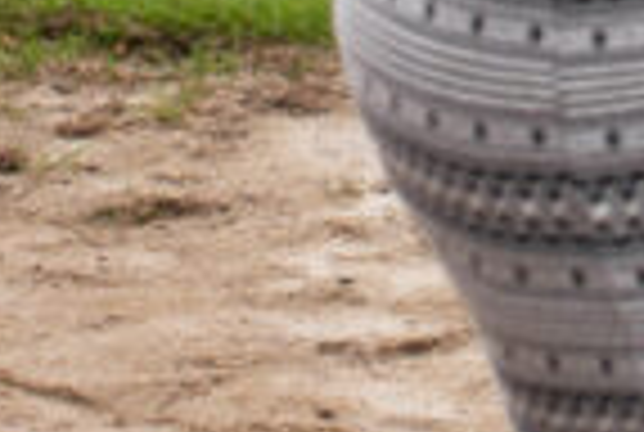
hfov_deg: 8.4
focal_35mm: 238
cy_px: -803
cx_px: 971
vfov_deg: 5.5
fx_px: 4266
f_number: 2.8
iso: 500
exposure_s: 1/640
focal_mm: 35
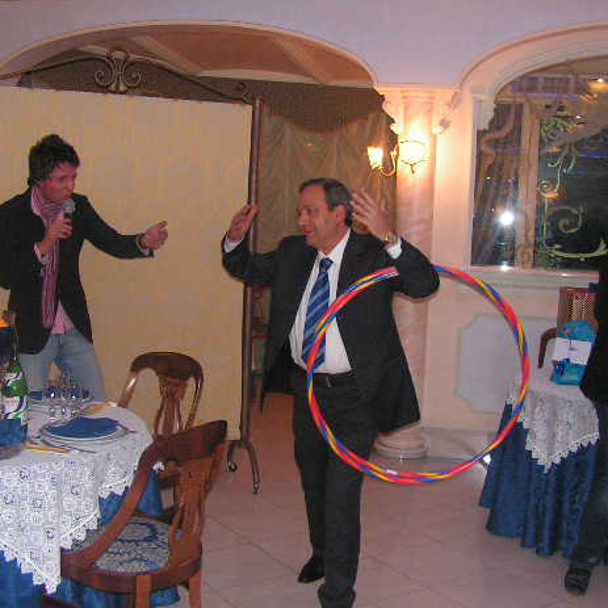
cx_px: 336
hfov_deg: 38.3
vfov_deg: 38.3
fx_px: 874
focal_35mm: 44
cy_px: 303
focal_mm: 6
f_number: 3.2
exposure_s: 1/40
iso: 200
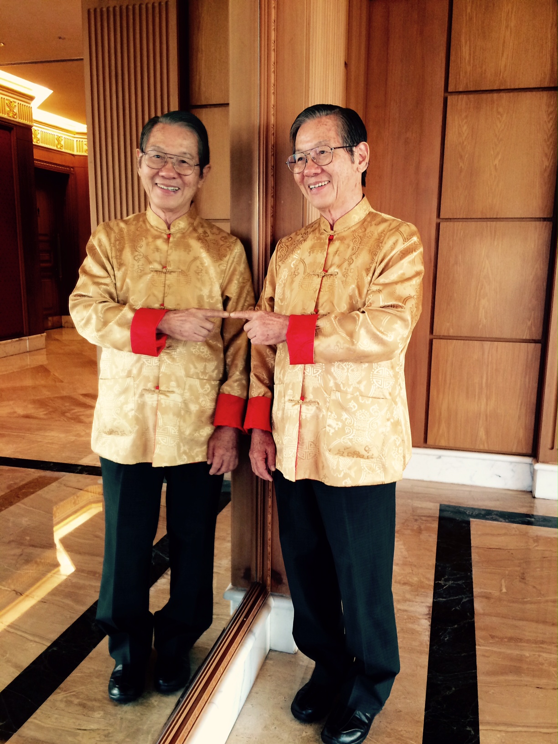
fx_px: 623
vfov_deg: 61.7
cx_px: 279
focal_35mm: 29
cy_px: 372
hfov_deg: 48.2
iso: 125
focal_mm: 4.15
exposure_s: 1/30
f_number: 2.2
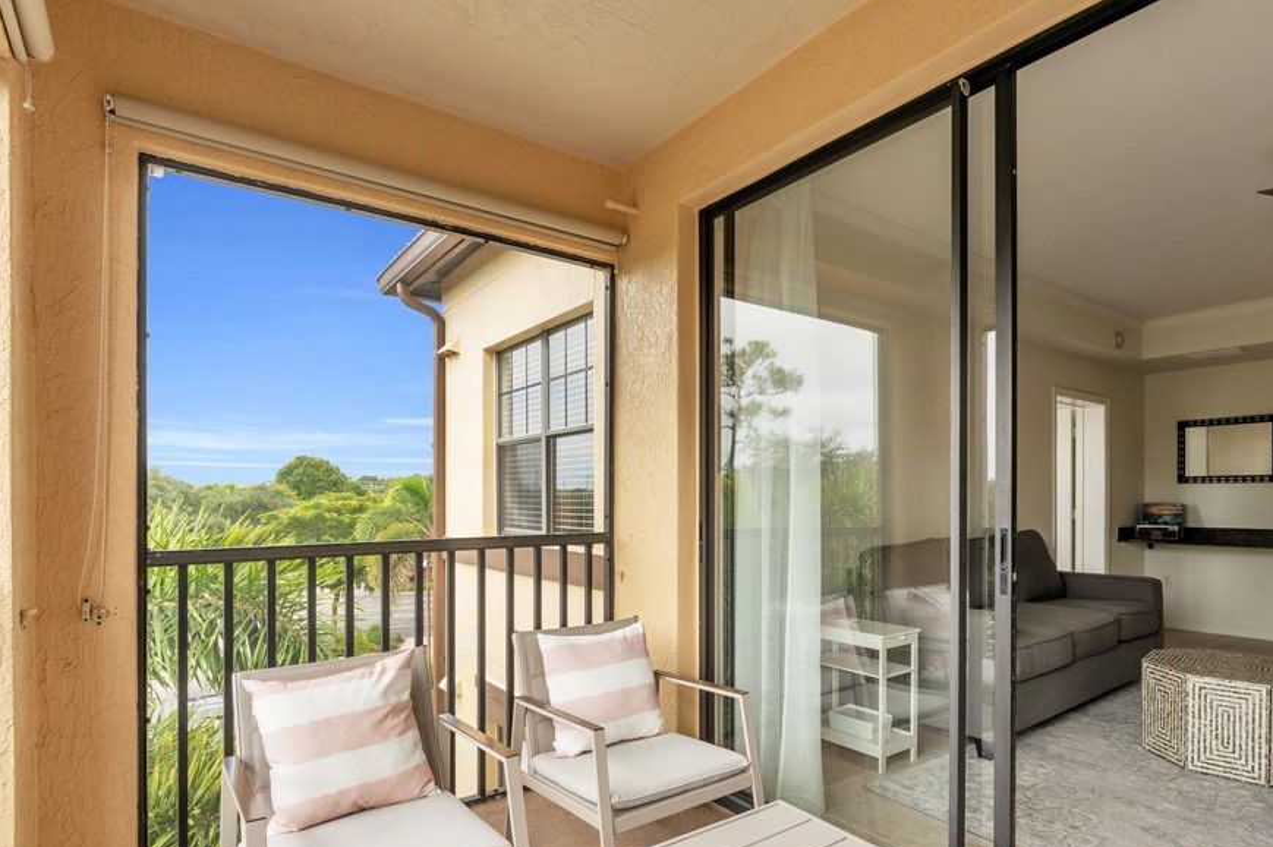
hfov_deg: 83.6
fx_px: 707
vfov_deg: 61.3
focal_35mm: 20
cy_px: 506
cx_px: 713
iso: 200
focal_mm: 16
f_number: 8
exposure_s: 1/60
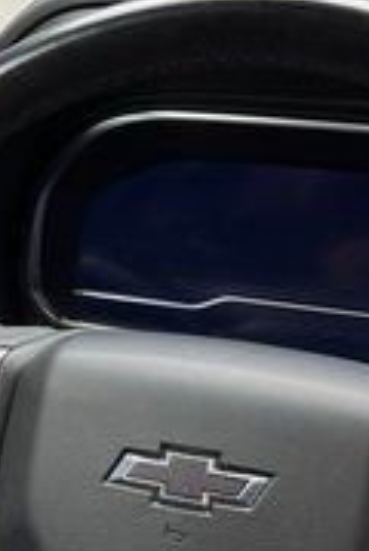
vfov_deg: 22.8
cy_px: 308
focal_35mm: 89
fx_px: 1363
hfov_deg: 15.0
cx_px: -40
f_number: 1.78
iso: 200
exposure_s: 1/60
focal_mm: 6.76
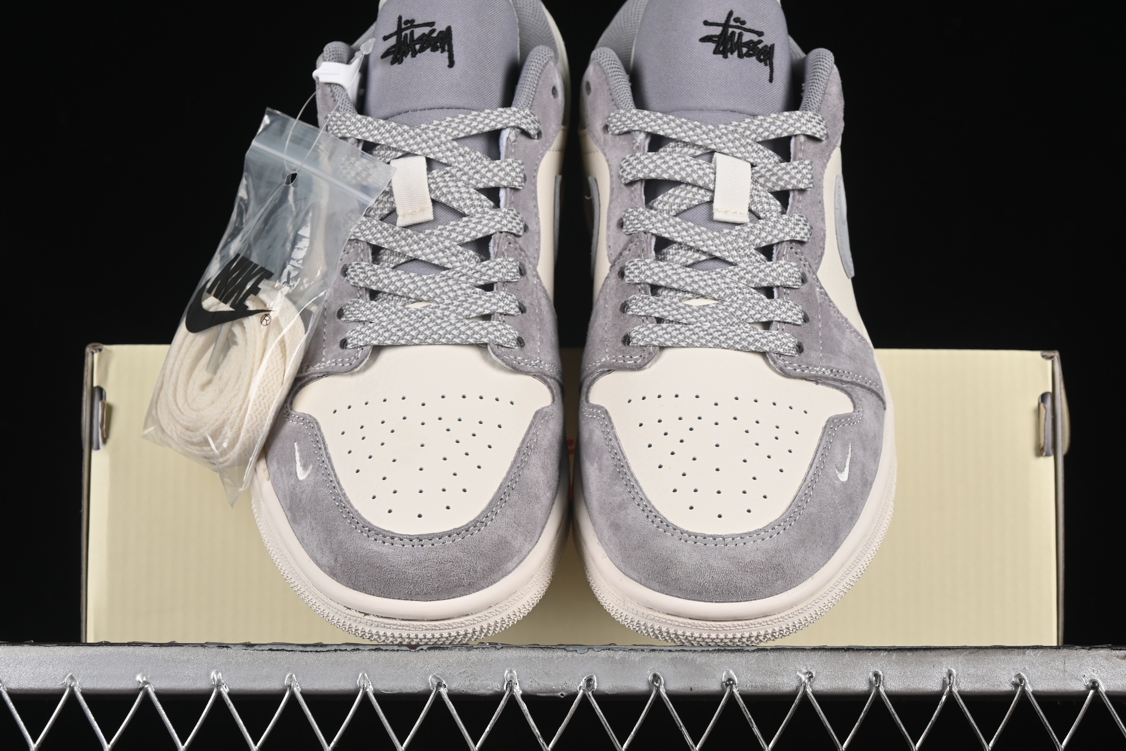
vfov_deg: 15.7
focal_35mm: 87
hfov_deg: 23.4
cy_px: 375
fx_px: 2721
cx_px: 563
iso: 160
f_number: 8
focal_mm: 50
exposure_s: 1/80
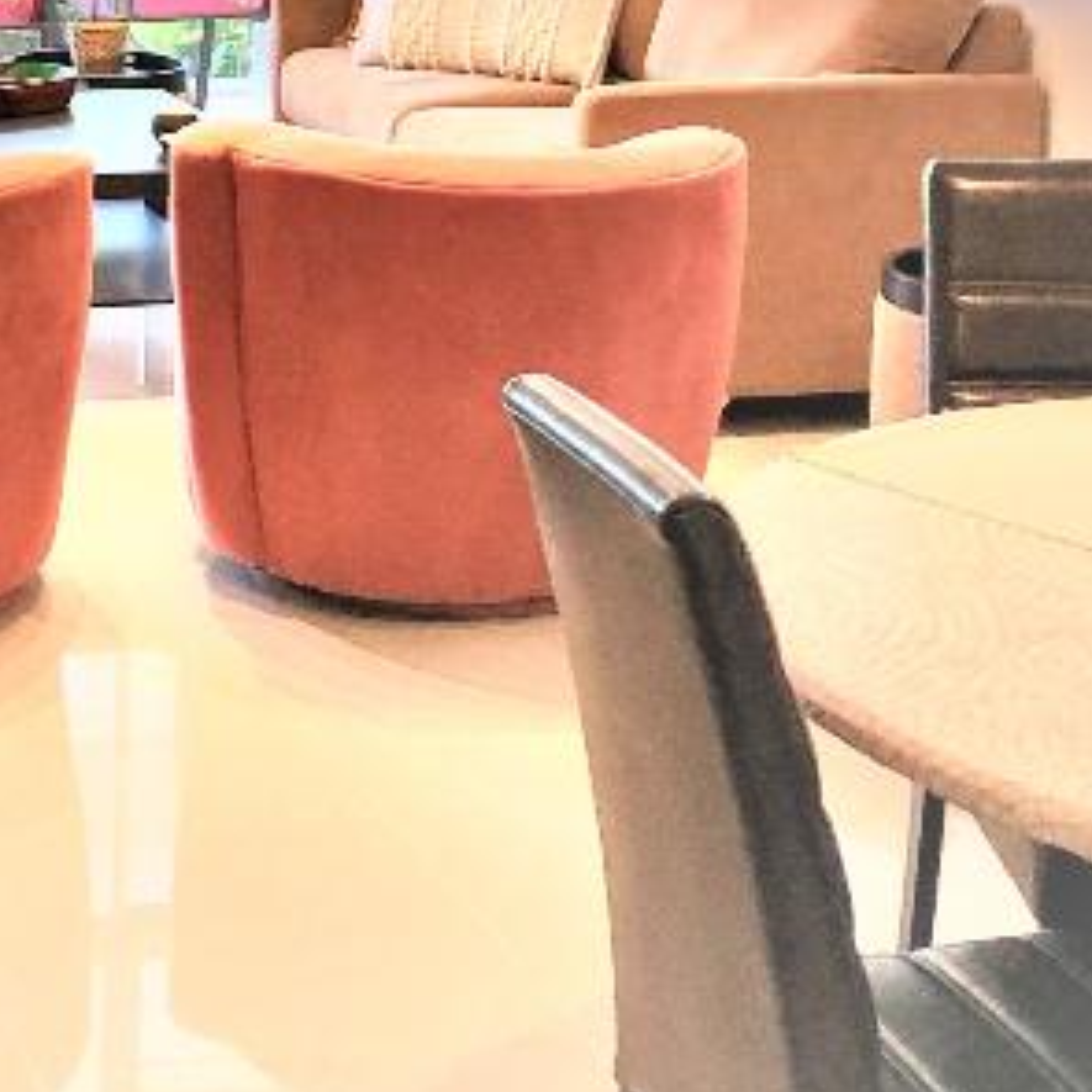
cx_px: -181
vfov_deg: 19.4
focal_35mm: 86
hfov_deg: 19.2
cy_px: -70
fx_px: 3069
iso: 25
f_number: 1.8
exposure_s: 1/30
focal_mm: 3.99
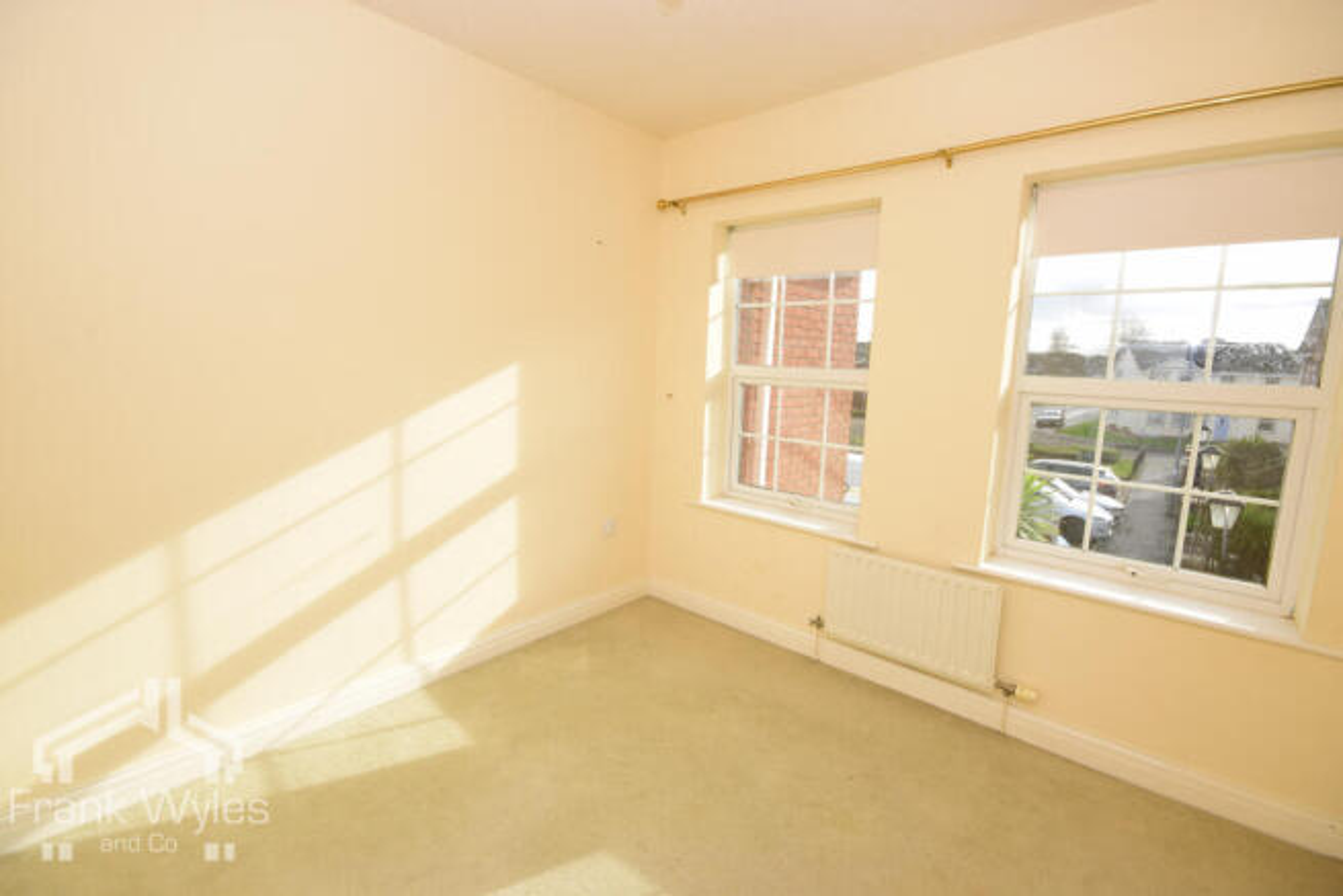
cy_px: 448
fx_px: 560
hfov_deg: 100.4
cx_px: 672
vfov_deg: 77.4
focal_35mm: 15
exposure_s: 1/125
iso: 250
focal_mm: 10
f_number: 14
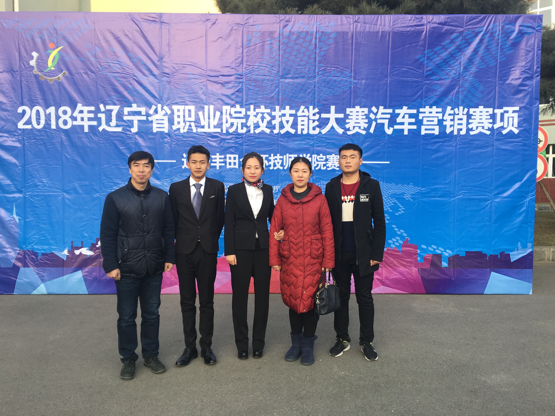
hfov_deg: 61.7
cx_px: 278
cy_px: 208
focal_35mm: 29
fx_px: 465
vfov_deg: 48.2
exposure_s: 1/100
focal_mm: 4.15
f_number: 2.2
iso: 25
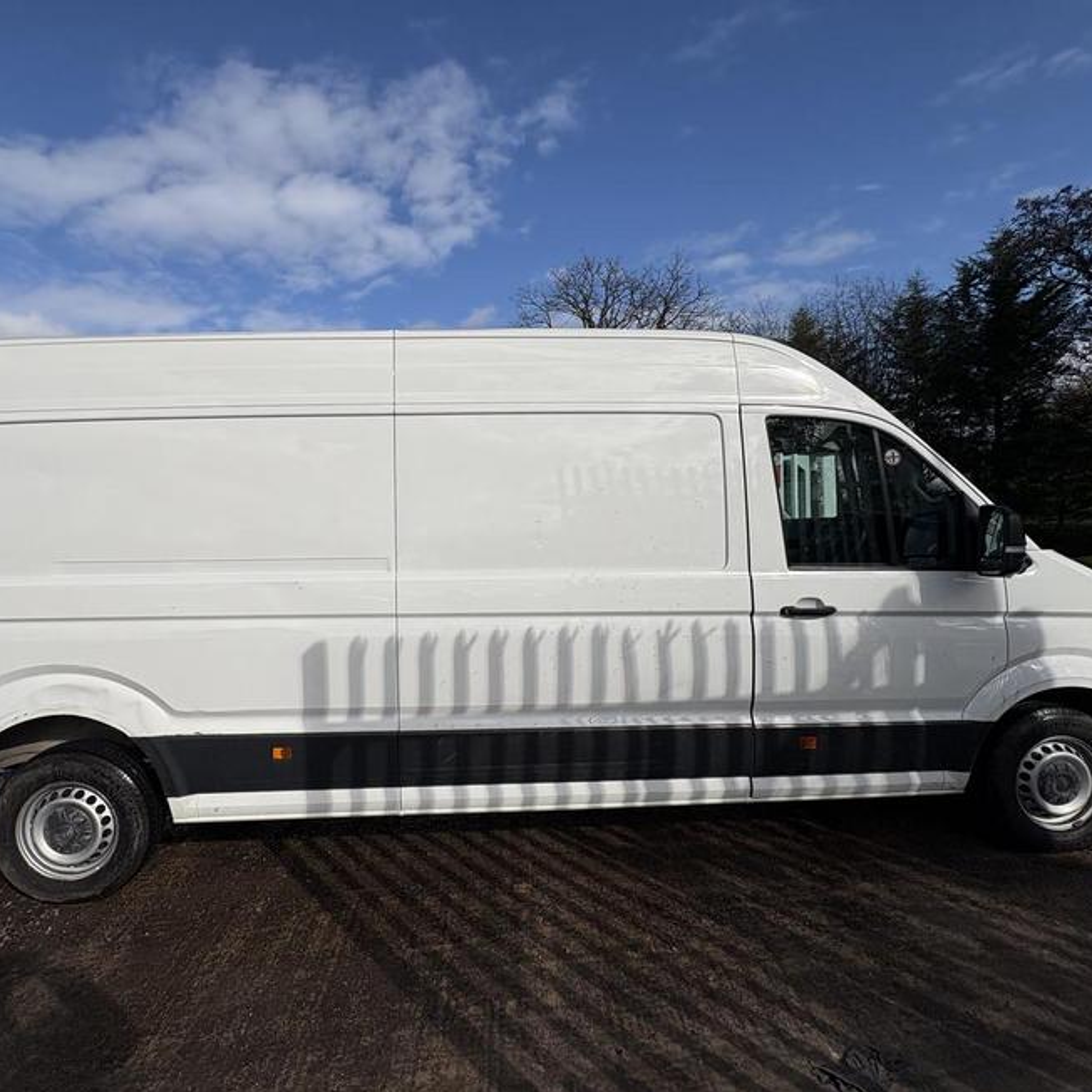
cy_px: 536
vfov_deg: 84.0
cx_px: 467
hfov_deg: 83.4
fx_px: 607
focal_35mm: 17
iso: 50
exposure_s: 1/5263
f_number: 2.2
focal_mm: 2.22
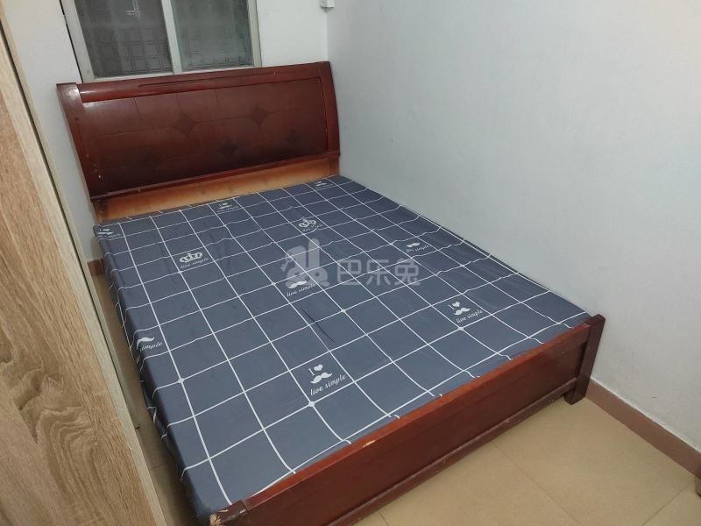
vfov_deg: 58.9
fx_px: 466
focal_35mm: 23
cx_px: 350
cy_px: 263
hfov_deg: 73.9
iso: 3241
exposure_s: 1/50
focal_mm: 5.52
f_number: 1.9
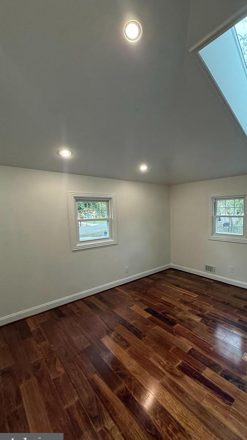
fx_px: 186
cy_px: 227
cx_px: 161
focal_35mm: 16
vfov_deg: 99.3
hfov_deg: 65.6
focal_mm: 2.22
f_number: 2.2
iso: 160
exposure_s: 1/120
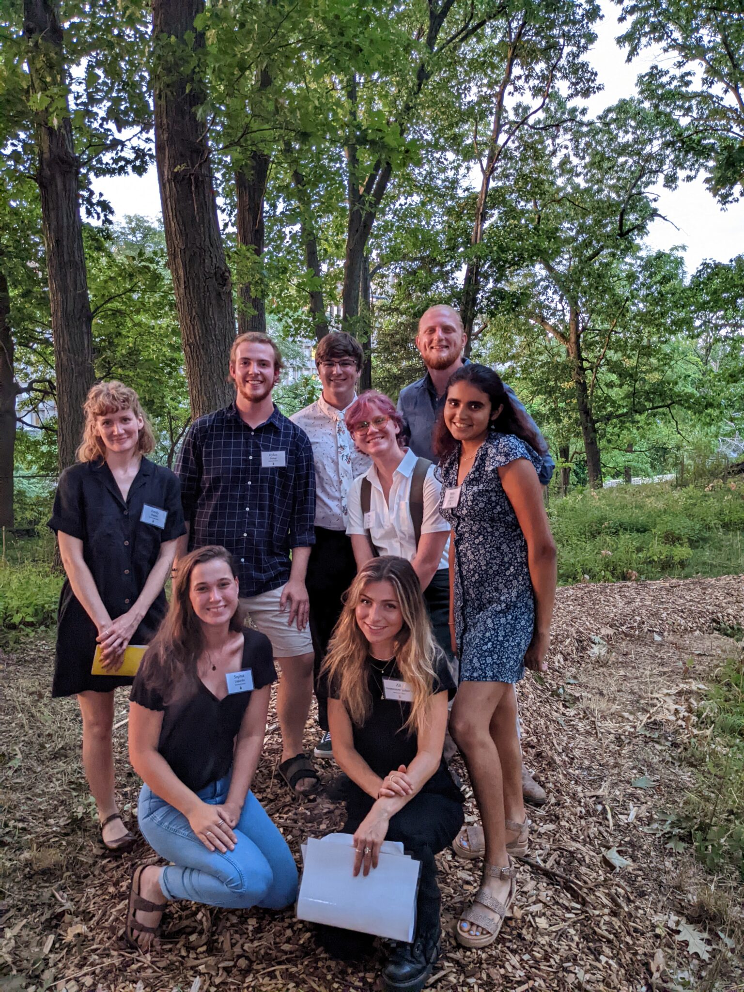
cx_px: 372
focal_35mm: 27
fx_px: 774
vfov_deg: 65.3
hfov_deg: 51.4
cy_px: 496
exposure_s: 1/23.8
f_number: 1.73
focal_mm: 4.38
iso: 358
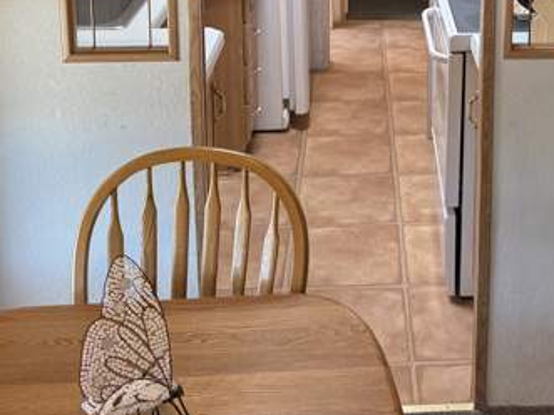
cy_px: -77
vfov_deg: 23.2
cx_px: 415
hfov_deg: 32.6
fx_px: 928
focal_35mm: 58
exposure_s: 1/120
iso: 160
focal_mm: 6.76
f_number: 1.78
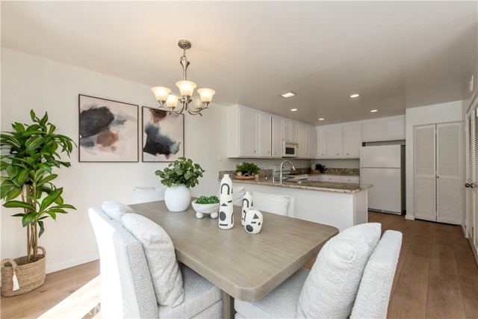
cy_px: 160
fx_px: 199
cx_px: 239
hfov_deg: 100.4
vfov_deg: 77.4
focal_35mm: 15
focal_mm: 15
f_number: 5.6
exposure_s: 1/125
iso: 110
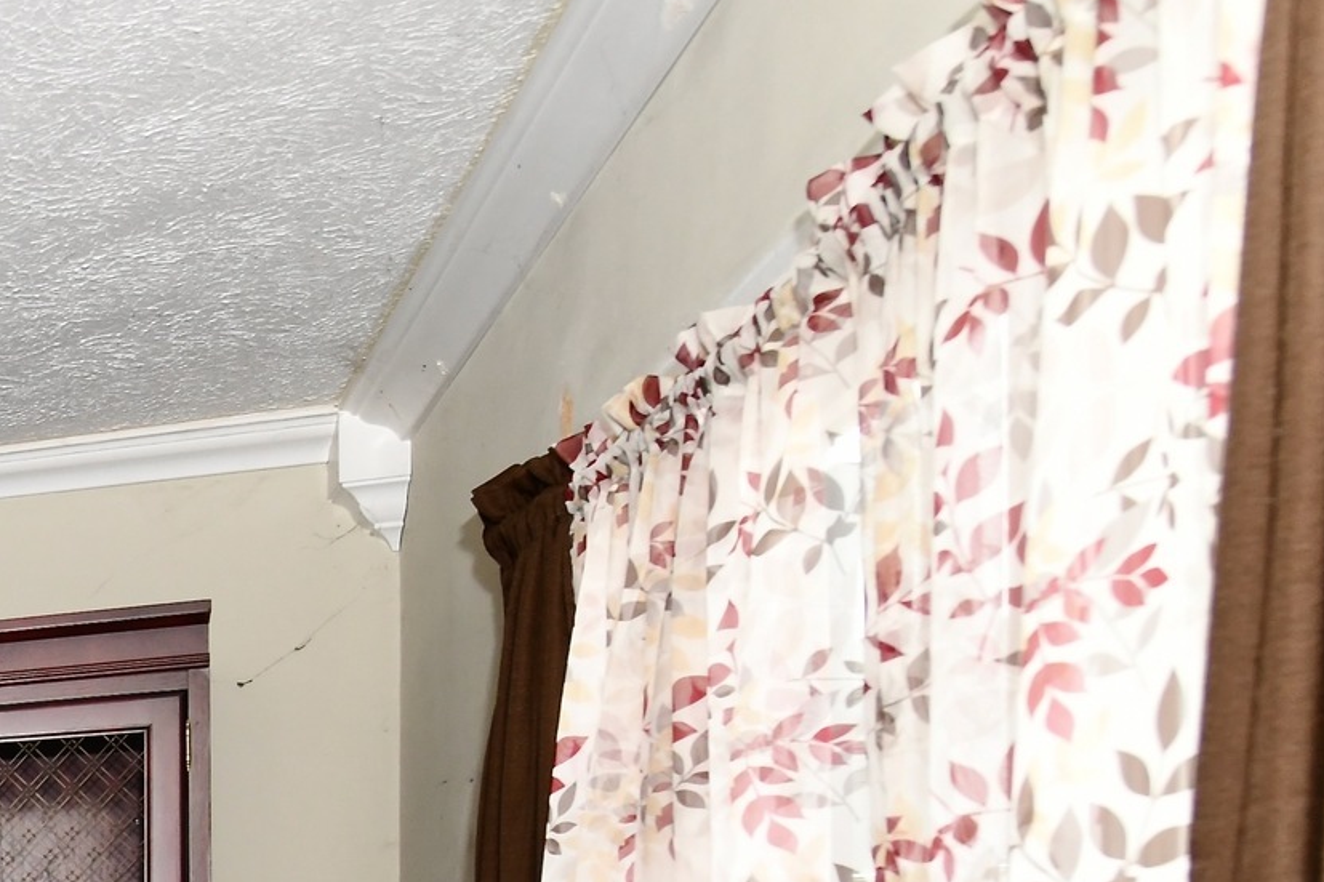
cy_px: 1229
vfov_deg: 22.4
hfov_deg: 22.6
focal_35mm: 52
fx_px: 1912
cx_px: -1026
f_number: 6.3
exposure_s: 1/60
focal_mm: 14
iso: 640
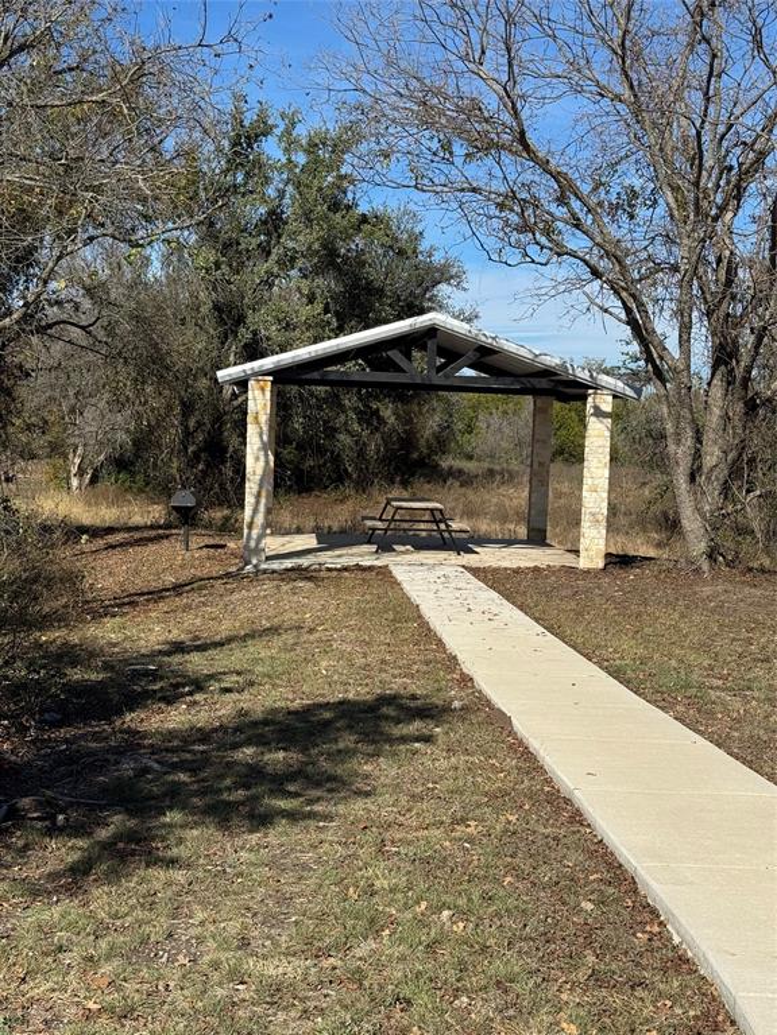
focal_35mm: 48
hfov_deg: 30.3
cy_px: 518
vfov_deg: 39.7
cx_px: 388
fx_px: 1437
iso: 64
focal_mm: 6.76
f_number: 1.78
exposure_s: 1/4608
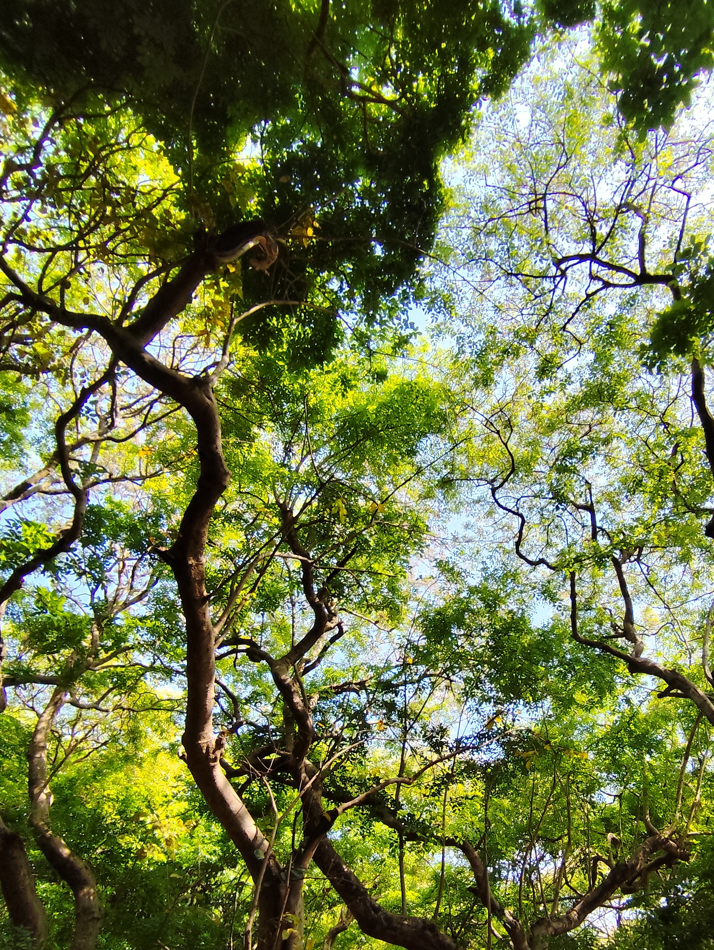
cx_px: 457
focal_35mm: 22
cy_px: 620
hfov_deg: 60.1
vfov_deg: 74.4
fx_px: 604
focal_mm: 1.65
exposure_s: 1/630
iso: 50
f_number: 2.2
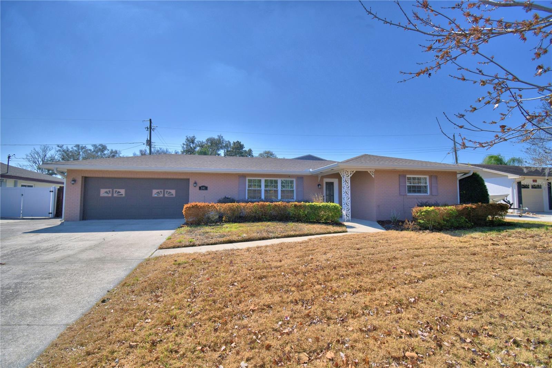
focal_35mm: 15
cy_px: 184
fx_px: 230
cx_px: 276
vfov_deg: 77.3
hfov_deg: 100.4
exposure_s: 1/2000
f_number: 4.5
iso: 100
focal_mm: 10
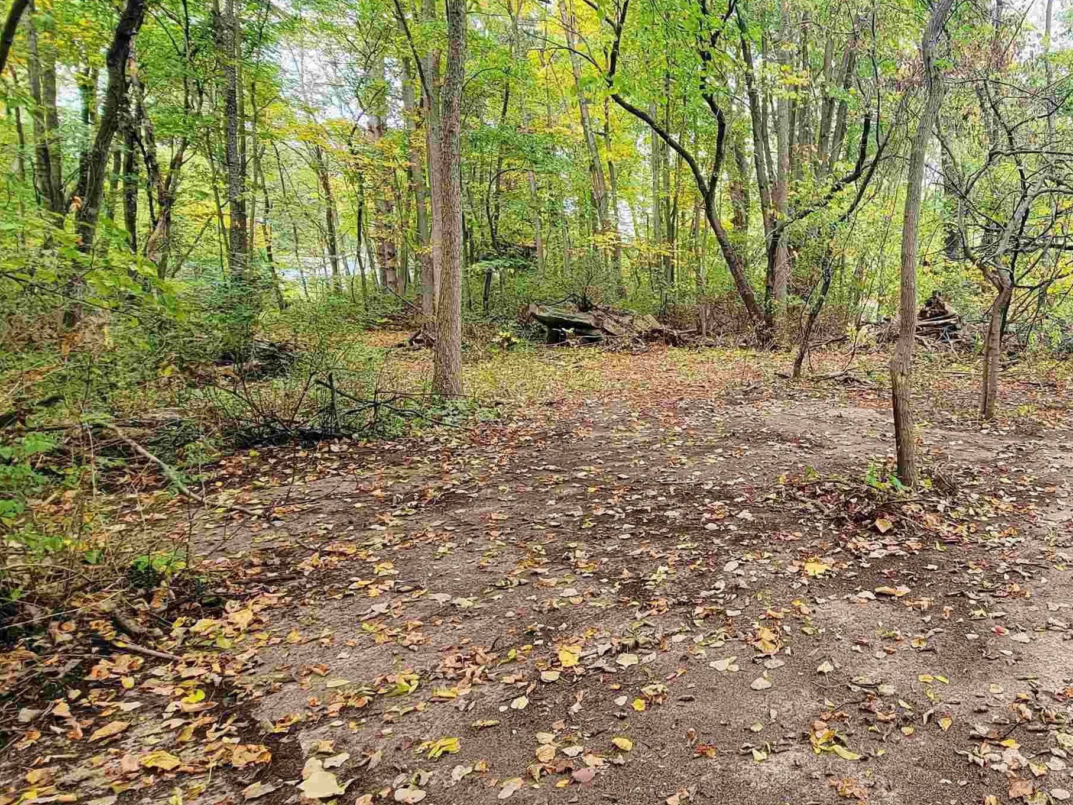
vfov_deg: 60.7
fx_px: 682
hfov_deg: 71.4
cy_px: 333
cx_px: 800
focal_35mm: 22
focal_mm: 2.2
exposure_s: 1/120
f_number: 2.2
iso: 64
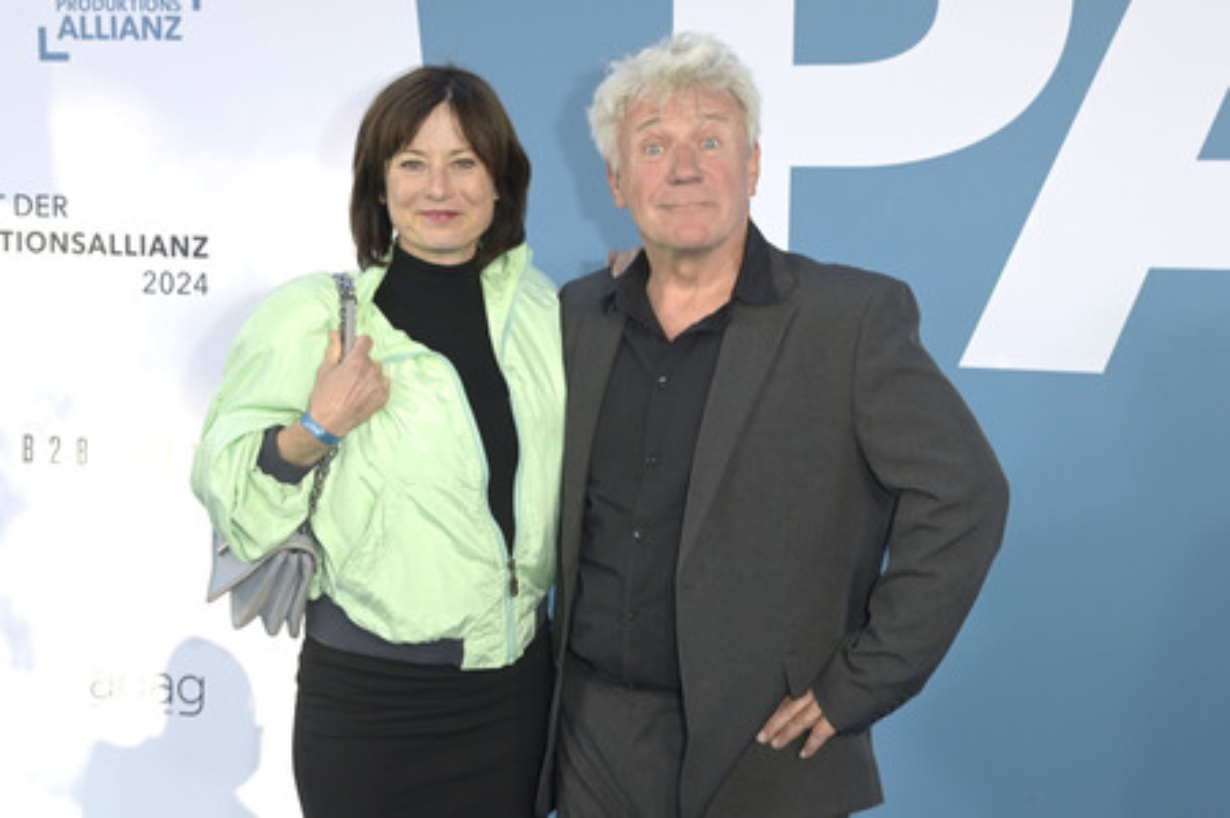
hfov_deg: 38.2
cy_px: 409
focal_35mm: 52
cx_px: 615
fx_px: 1775
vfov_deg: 26.0
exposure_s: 1/250
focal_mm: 52
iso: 500
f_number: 6.3
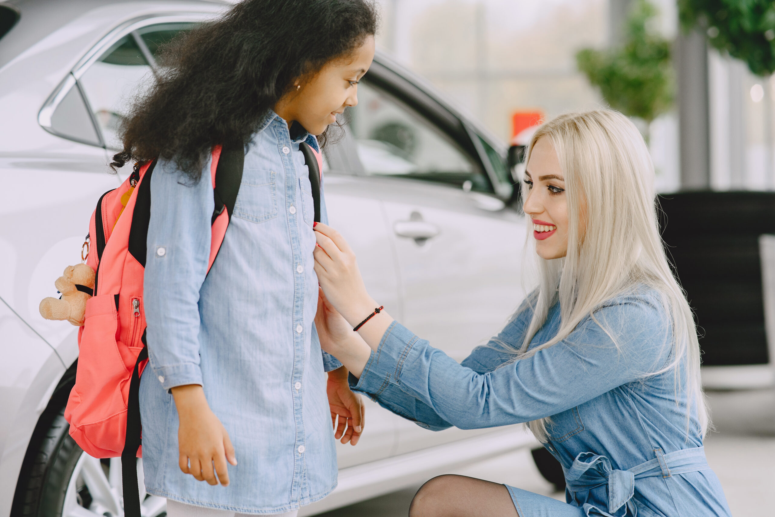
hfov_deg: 23.9
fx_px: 1830
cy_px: 258
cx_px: 388
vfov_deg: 16.1
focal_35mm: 85
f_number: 2.8
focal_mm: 85
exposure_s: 1/320
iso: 800
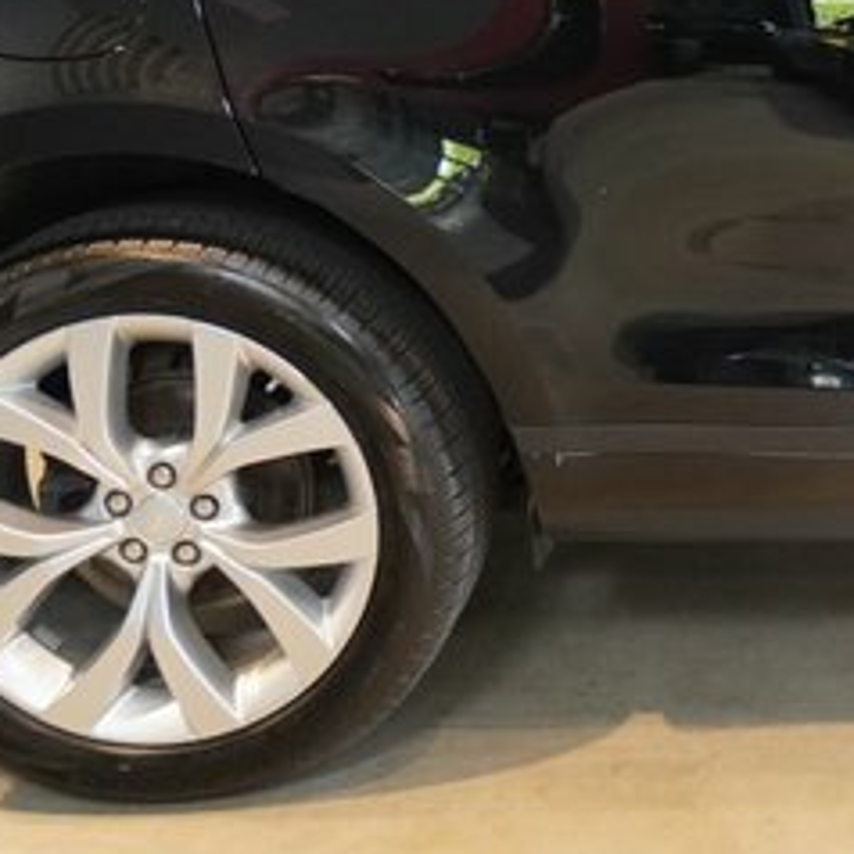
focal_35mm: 63
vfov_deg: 25.2
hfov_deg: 23.9
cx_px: 1130
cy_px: -122
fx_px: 1747
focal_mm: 13
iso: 2000
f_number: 4.5
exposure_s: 1/40
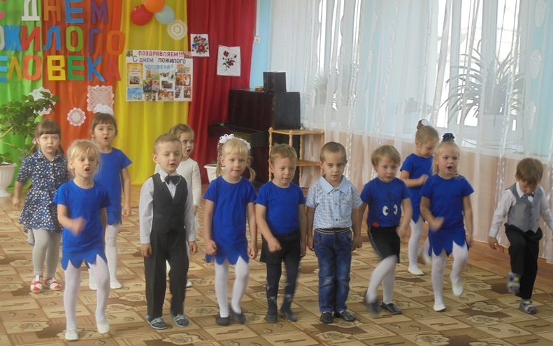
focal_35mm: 60
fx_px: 905
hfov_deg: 34.0
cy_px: 177
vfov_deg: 21.7
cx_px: 277
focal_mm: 10.1
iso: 100
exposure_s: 1/25
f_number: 5.2
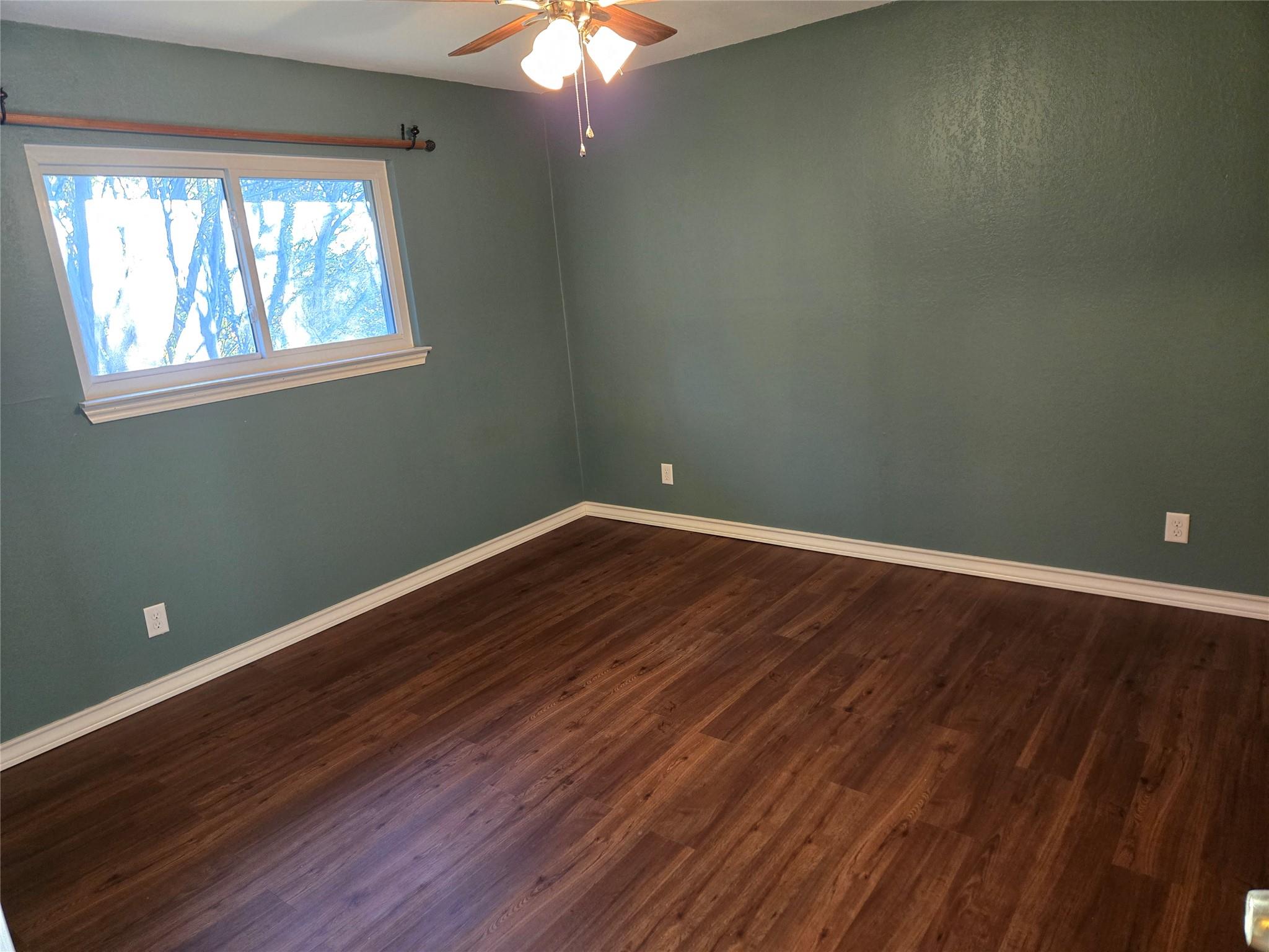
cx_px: 634
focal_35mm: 23
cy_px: 476
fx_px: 843
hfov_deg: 73.9
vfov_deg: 58.9
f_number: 1.8
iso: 640
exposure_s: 1/60
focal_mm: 5.4
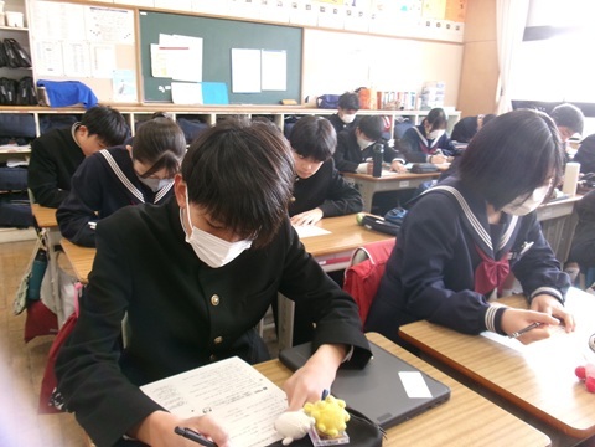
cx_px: 298
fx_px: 481
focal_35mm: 28
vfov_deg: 49.7
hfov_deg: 63.4
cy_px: 224
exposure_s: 1/34
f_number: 3.9
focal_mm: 5.1
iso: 249
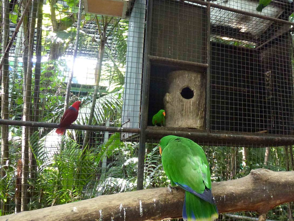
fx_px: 297
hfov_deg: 51.9
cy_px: 93
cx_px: 190
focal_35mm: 35
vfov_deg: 40.6
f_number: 3.3
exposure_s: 1/25
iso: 400
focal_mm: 4.3
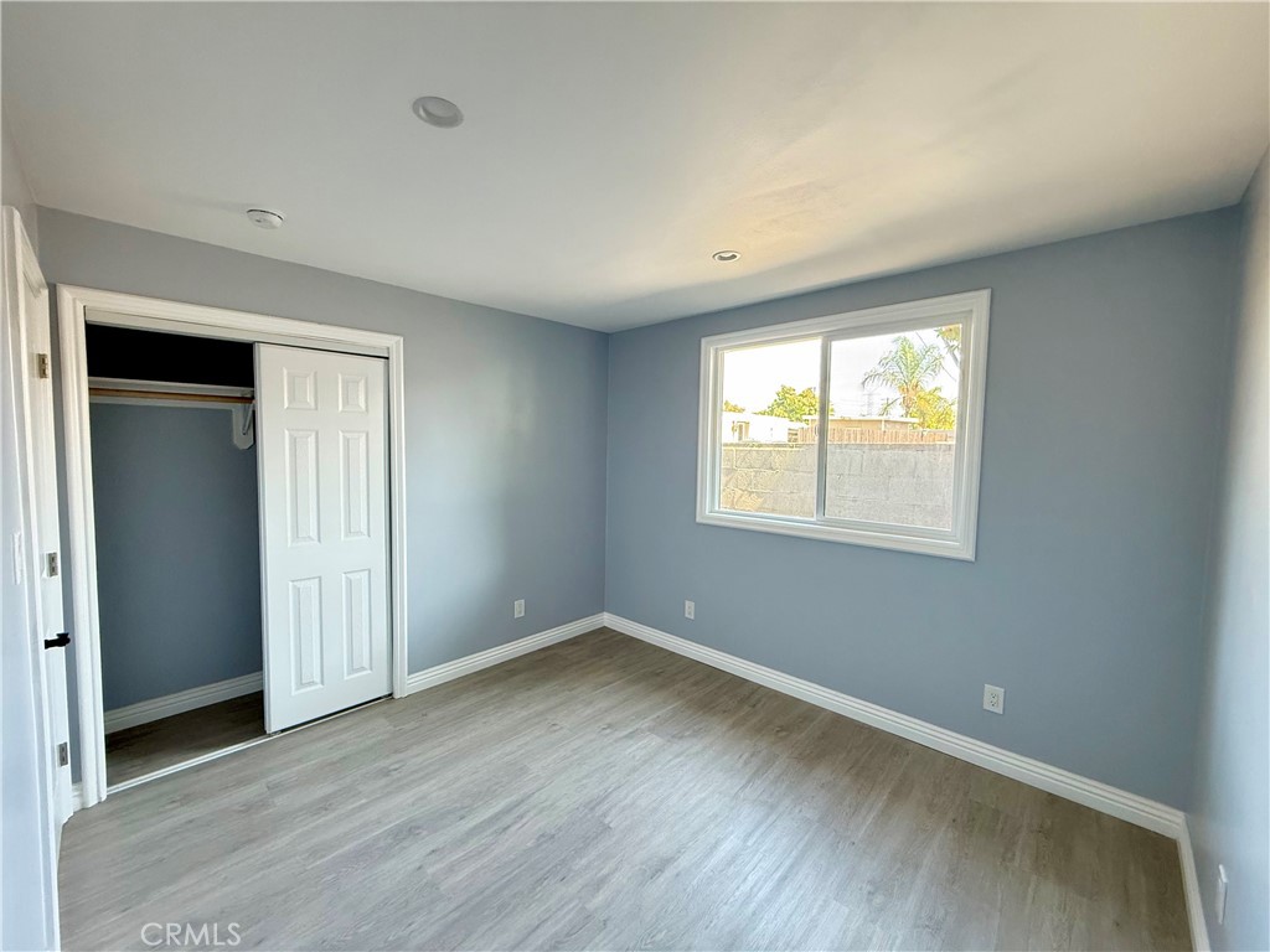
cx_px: 635
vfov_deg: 85.7
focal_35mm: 14
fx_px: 514
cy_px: 476
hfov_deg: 102.1
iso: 400
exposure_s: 1/60
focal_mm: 2.22
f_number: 2.2
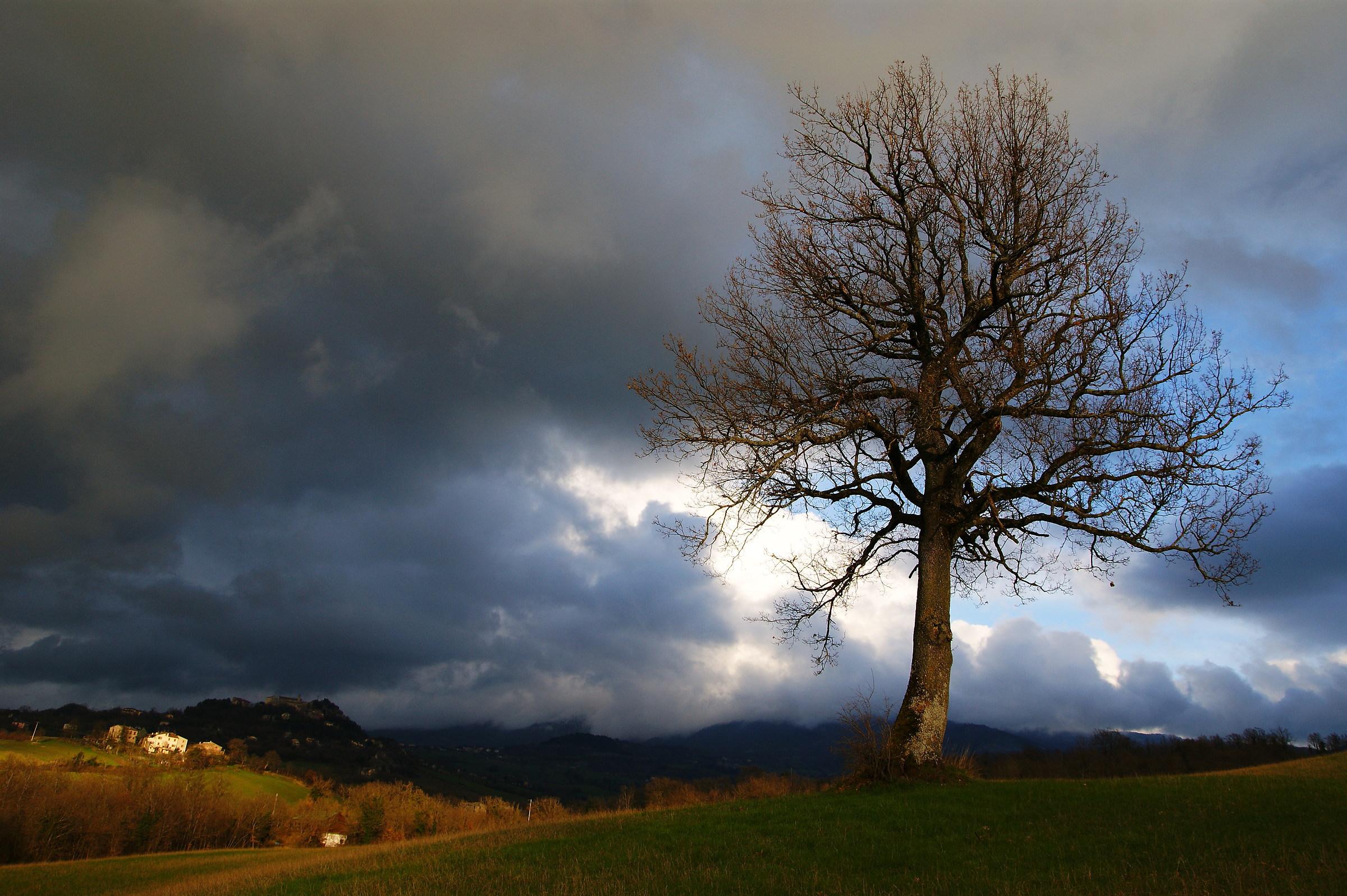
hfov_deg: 70.5
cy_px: 448
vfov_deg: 50.3
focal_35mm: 26
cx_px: 674
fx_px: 954
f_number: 5.6
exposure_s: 1/250
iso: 100
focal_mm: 17
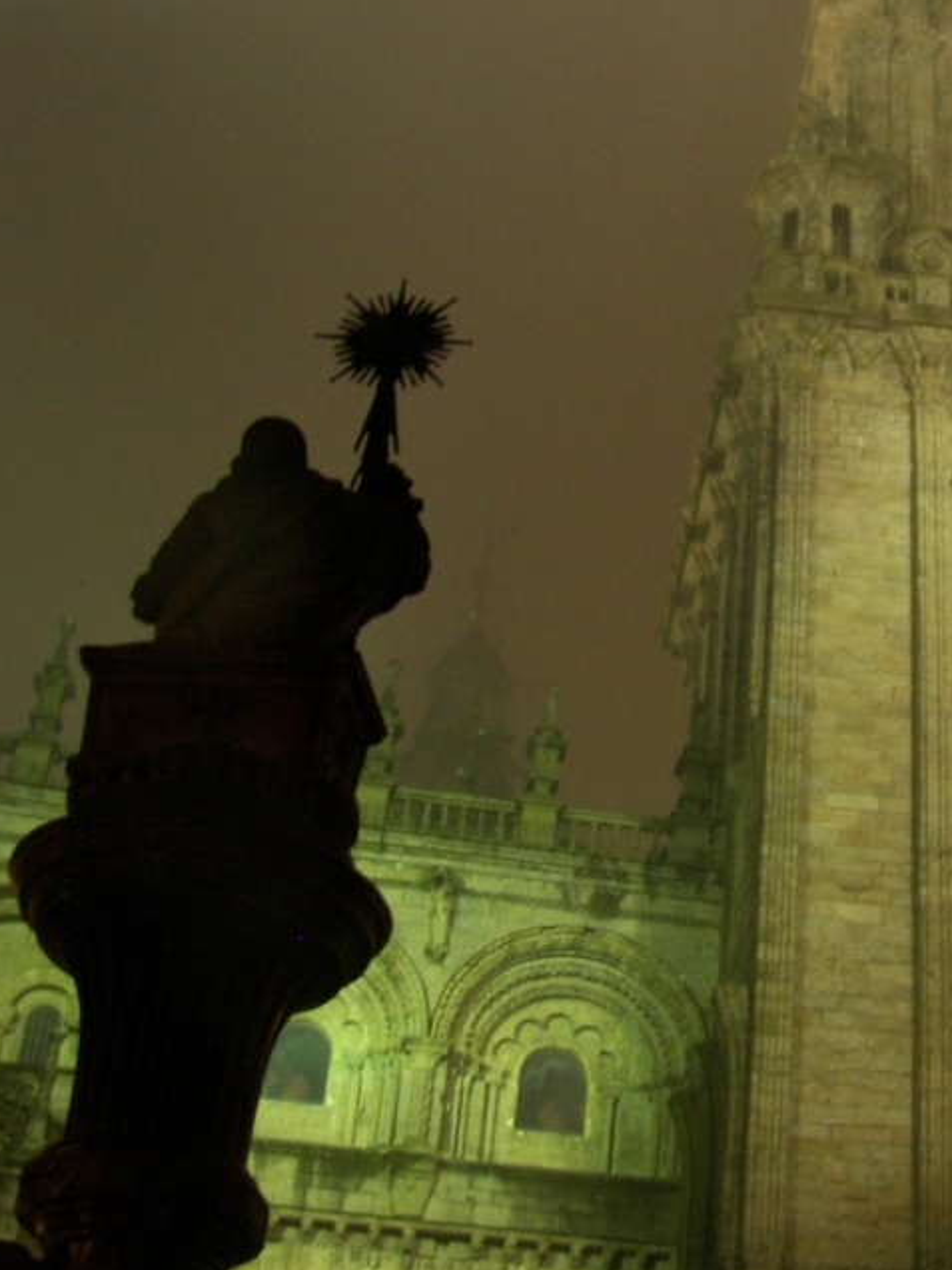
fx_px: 2127
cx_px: 734
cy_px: 559
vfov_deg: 33.2
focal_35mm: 58
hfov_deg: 24.9
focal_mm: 6
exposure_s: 1/2
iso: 100
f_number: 2.8
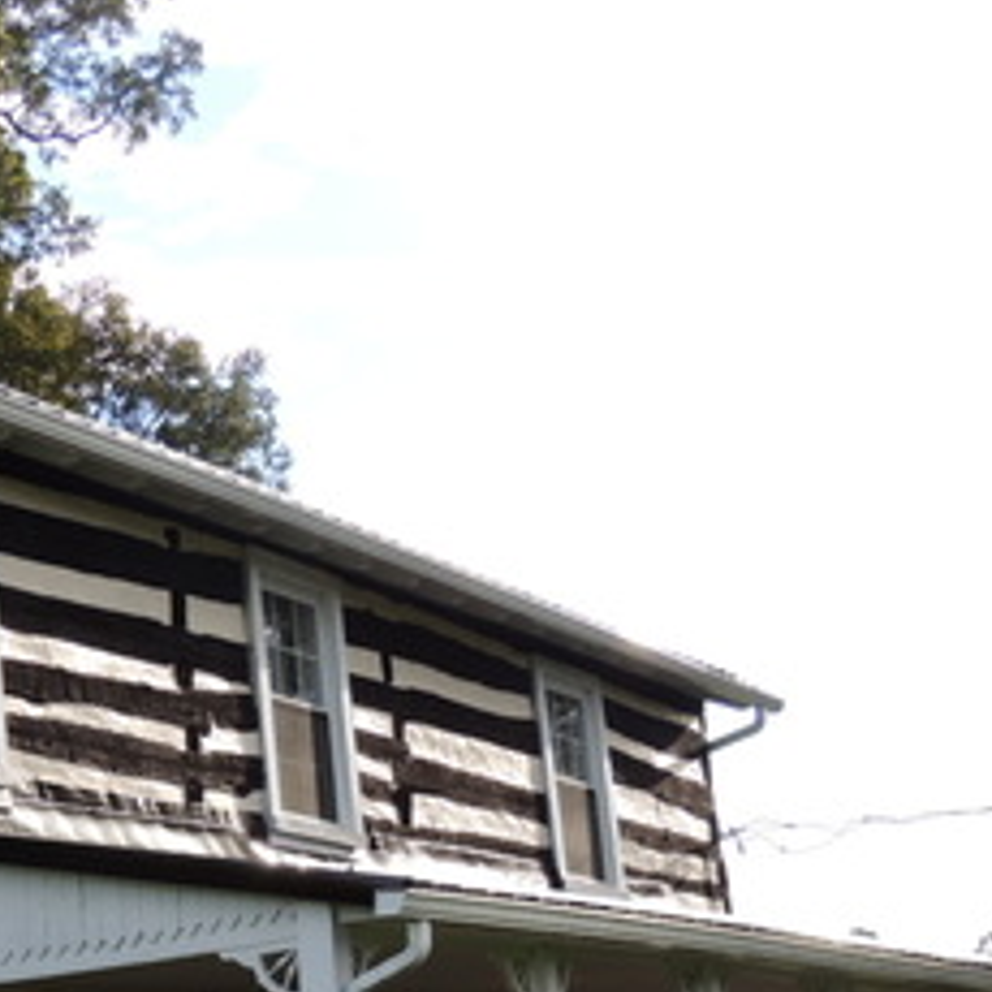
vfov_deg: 20.0
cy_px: 921
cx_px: -50
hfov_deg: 19.7
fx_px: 2756
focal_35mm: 85
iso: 100
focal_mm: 6.2
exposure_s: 1/400
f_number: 3.3
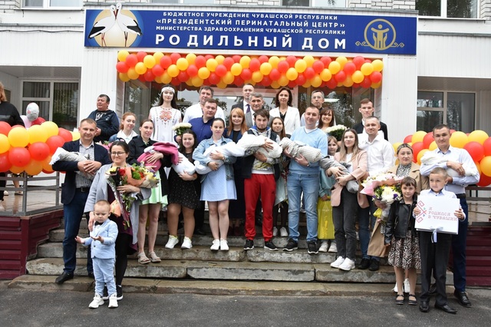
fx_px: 429
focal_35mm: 32
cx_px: 246
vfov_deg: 41.7
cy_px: 164
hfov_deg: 59.5
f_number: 5
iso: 1250
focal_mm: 21
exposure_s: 1/500
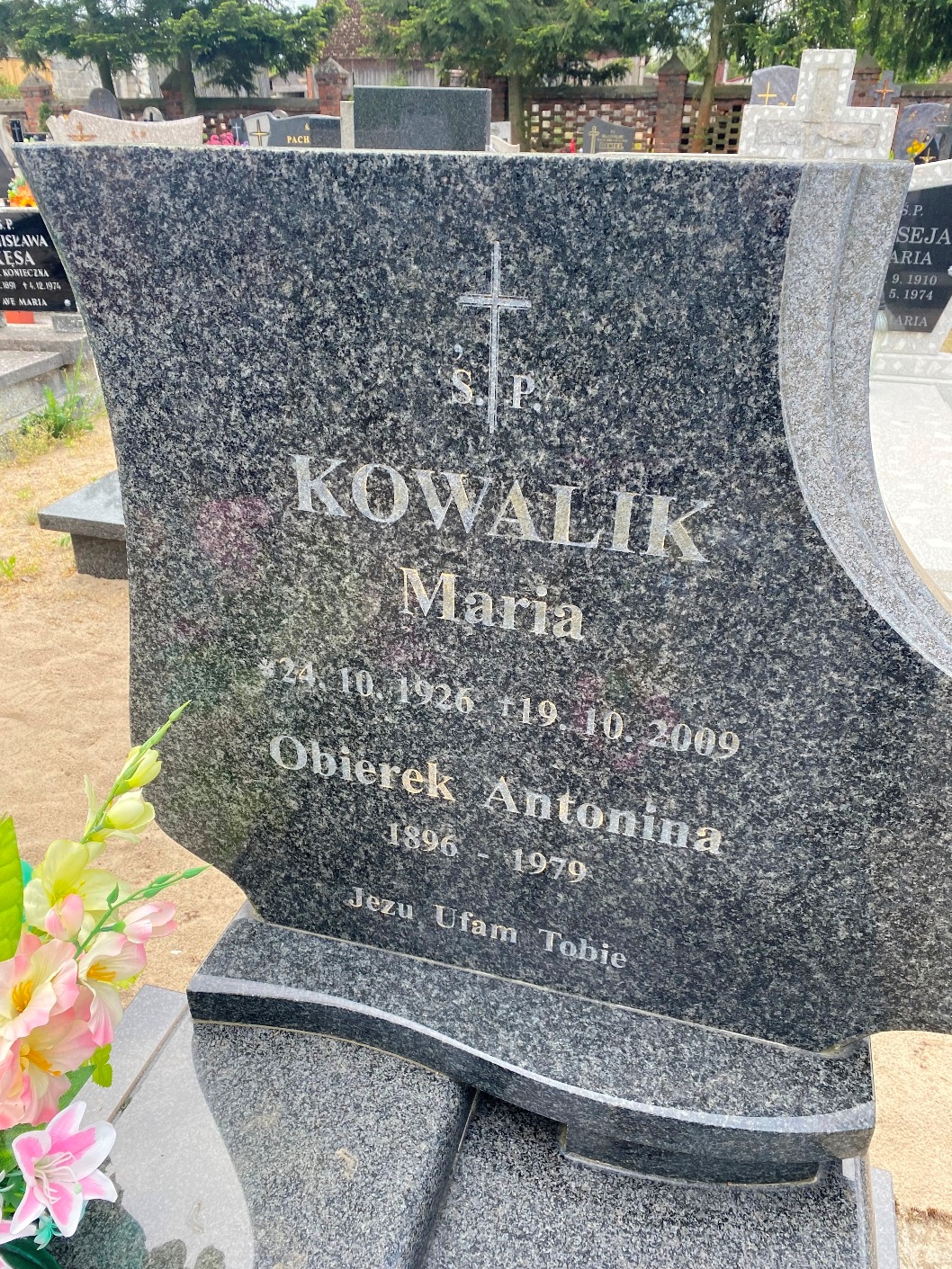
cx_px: 476
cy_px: 634
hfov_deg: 53.1
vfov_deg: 67.3
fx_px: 954
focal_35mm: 26
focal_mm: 4.25
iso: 32
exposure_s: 1/327
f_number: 1.8
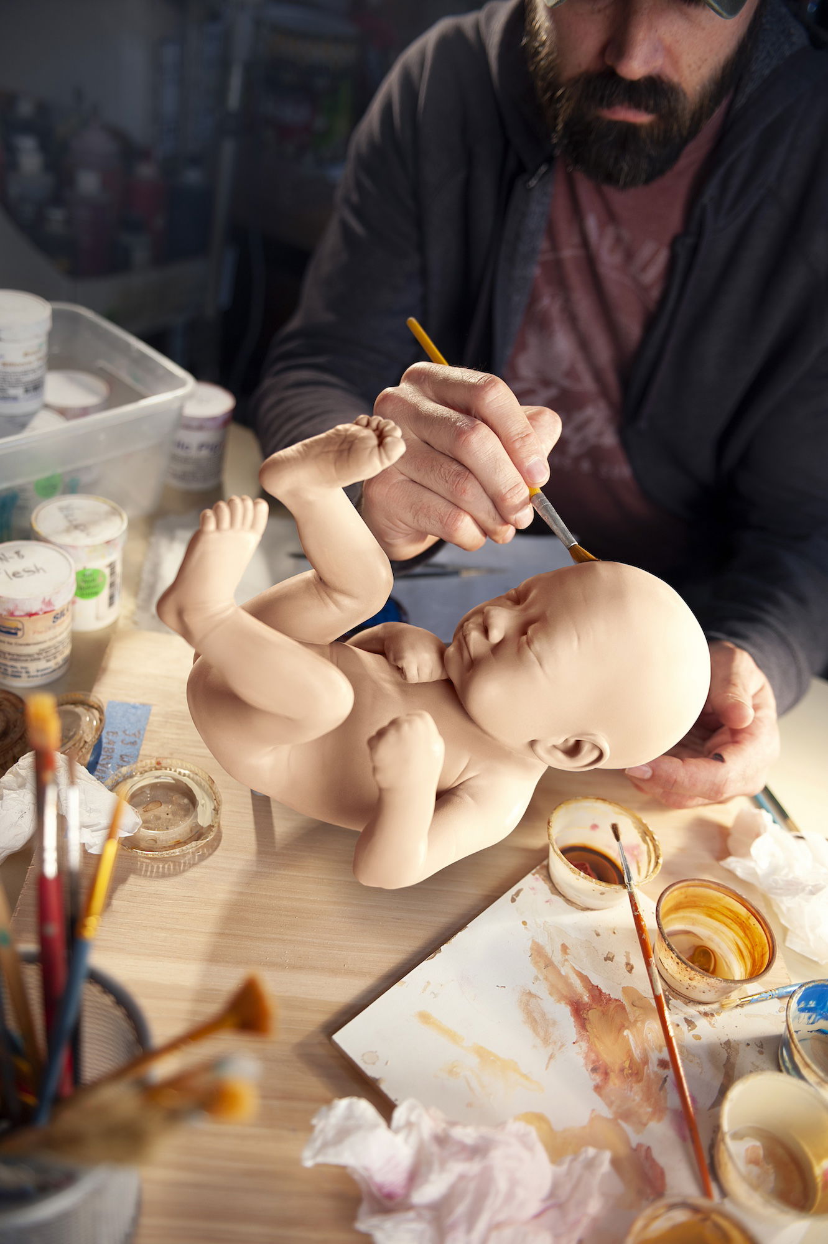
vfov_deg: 60.3
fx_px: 1071
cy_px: 622
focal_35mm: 31
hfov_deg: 42.3
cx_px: 414
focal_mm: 31
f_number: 2.8
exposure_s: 1/60
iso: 200
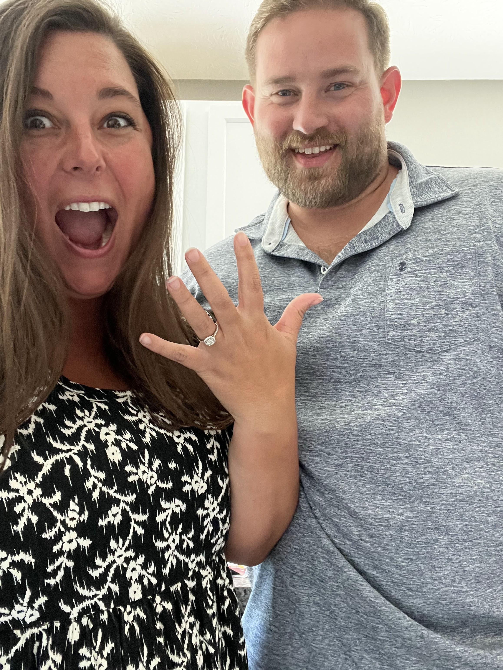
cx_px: 252
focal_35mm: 30
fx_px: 581
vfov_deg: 60.0
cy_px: 335
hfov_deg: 46.8
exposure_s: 1/60
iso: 320
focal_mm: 2.71
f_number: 2.2
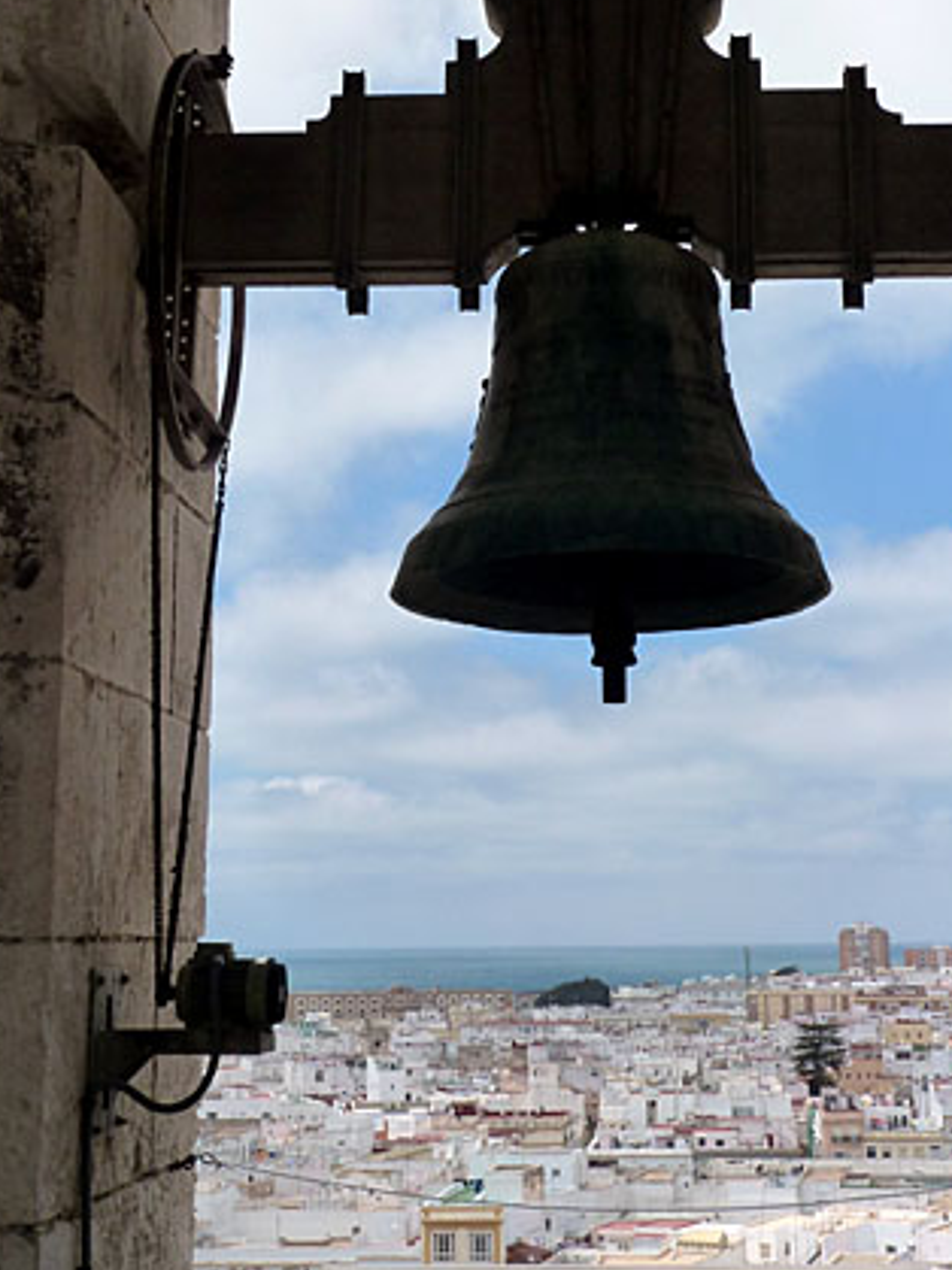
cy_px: 400
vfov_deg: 35.7
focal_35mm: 53
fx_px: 1944
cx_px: 612
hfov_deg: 27.4
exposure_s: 1/500
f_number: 5.6
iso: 125
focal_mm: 6.1
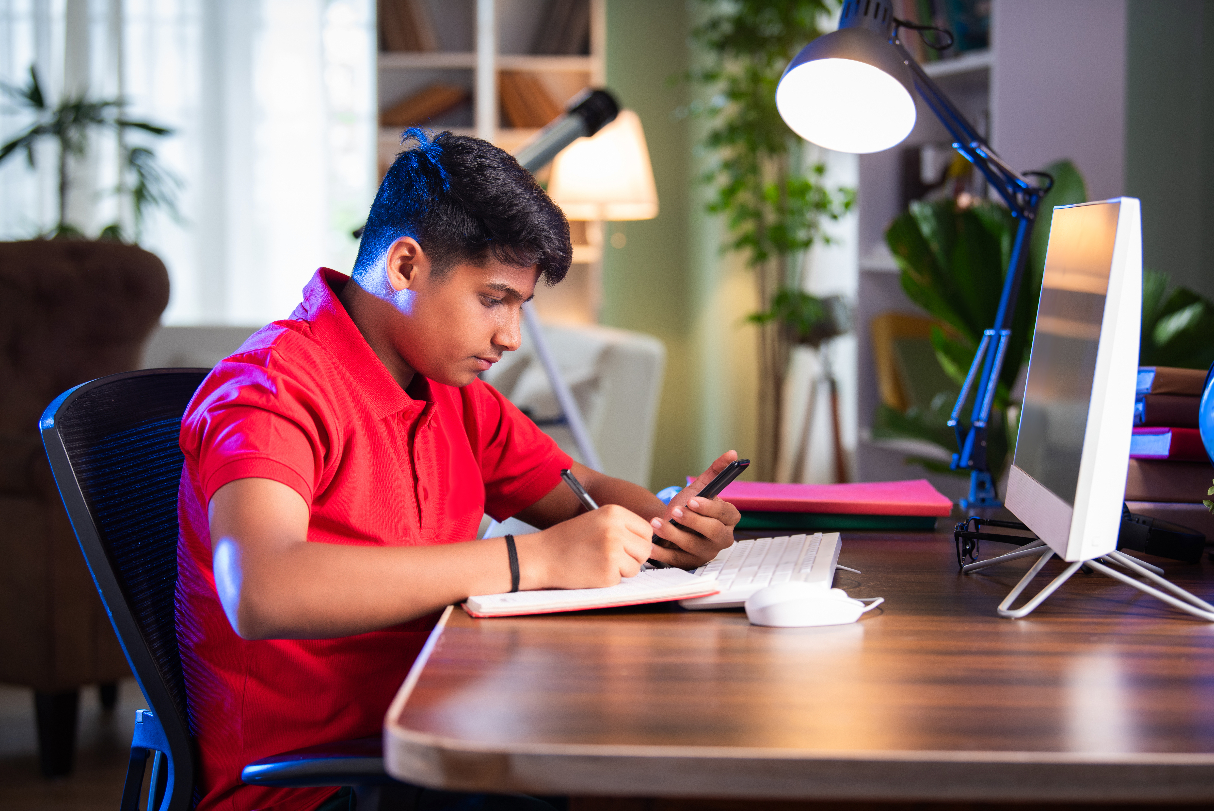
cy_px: 406
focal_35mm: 82
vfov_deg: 16.7
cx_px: 607
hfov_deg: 24.8
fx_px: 2766
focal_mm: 82
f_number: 3.5
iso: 250
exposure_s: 1/125
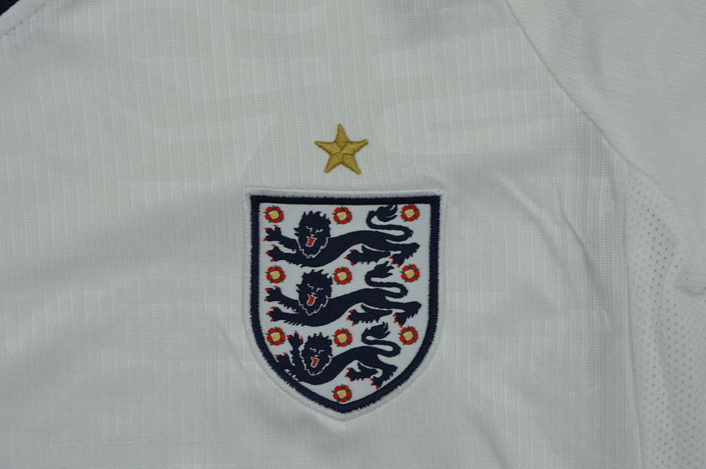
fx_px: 3086
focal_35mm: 158
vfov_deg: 8.7
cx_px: 353
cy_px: 234
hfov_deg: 13.1
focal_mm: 105
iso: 400
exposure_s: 1/200
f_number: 13
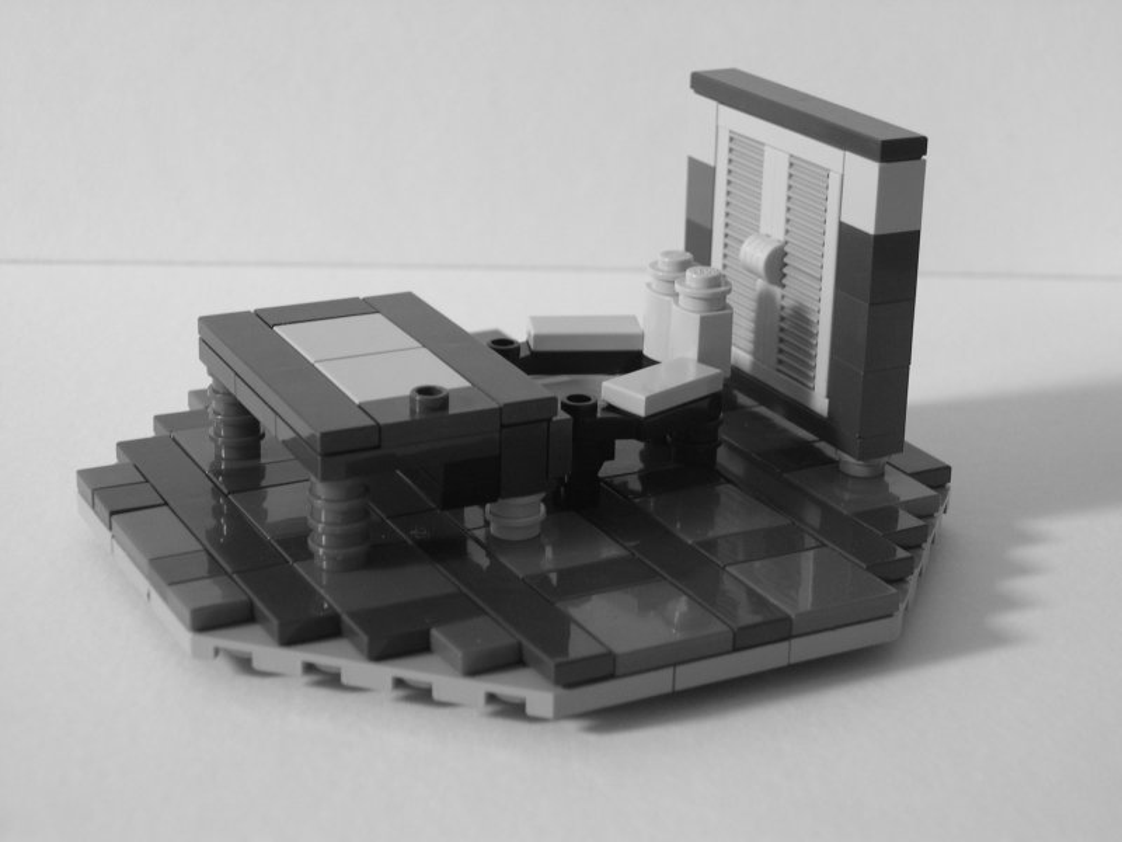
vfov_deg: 21.9
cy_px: 421
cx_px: 561
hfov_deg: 29.0
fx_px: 2172
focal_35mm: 67
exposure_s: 1/4.7
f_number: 3.7
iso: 176
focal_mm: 14.2
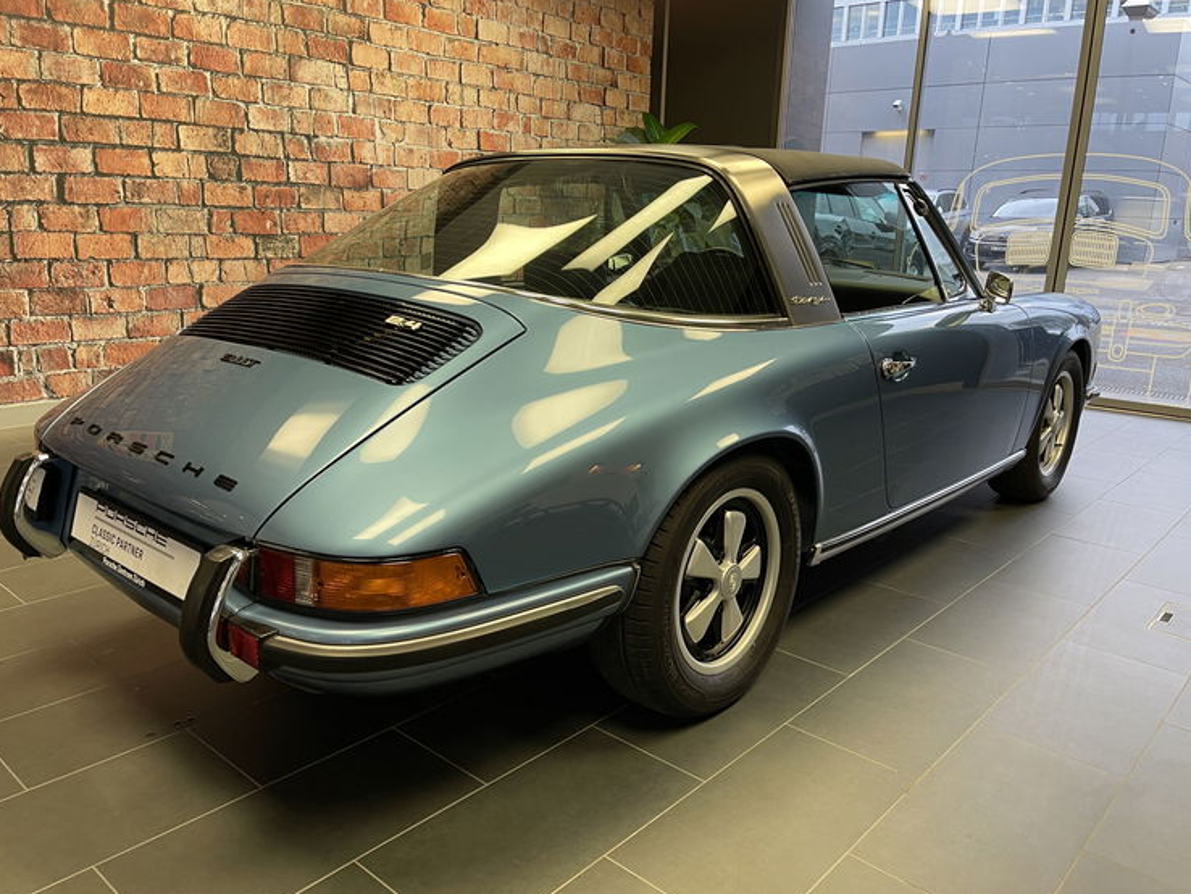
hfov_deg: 67.3
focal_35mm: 26
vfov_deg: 53.1
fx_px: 895
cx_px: 587
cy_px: 462
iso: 80
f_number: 1.6
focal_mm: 5.1
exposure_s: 1/50
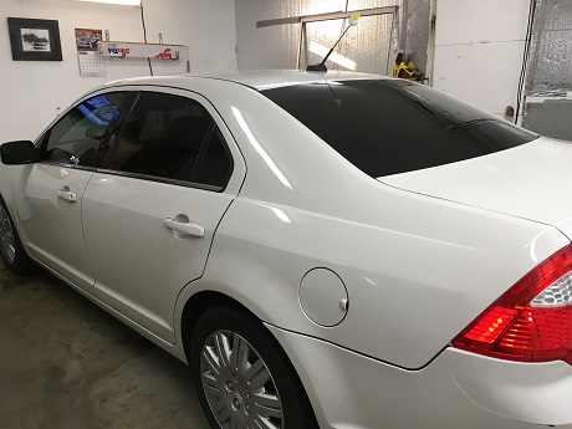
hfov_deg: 61.7
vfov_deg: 48.2
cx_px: 286
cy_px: 214
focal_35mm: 29
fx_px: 479
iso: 32
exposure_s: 1/30
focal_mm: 4.15
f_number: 2.2
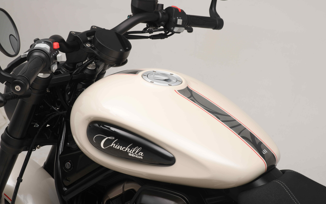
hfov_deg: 23.8
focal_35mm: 87
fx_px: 773
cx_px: 163
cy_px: 97
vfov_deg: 15.0
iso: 100
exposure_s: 1/200
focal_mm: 85
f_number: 16
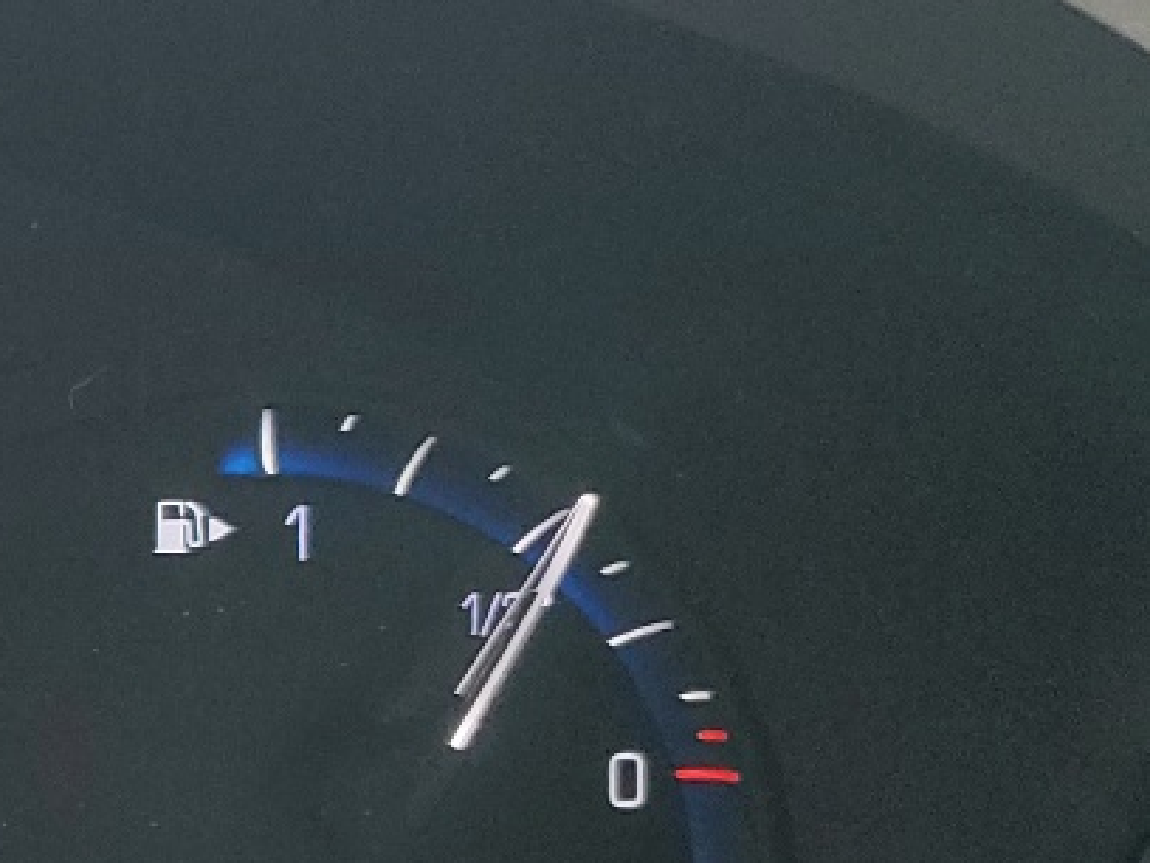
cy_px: 654
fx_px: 3389
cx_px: -989
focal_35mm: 102
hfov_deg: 16.0
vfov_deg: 14.4
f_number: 1.5
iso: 87
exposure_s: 1/120
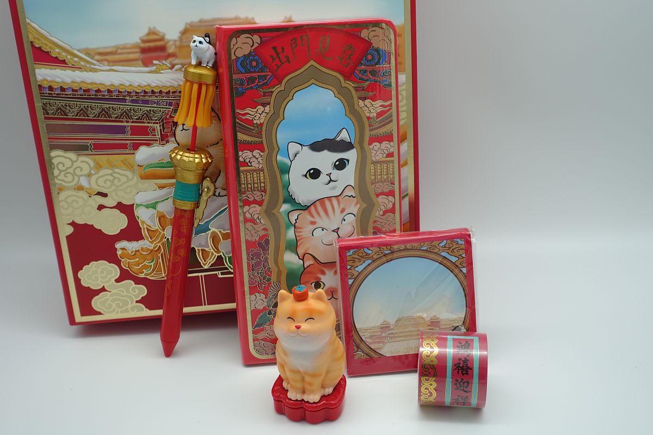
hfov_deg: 41.9
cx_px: 326
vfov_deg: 28.6
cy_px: 218
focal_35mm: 47
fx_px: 852
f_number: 2.8
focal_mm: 17.27
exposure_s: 1/100
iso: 80
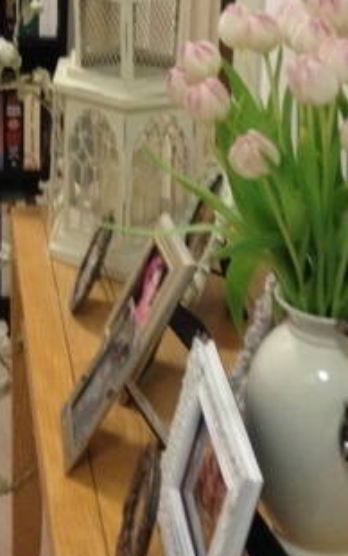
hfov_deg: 13.9
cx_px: -39
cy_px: -34
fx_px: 1395
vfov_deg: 21.5
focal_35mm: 92
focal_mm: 4.28
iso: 160
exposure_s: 1/20
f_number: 2.4
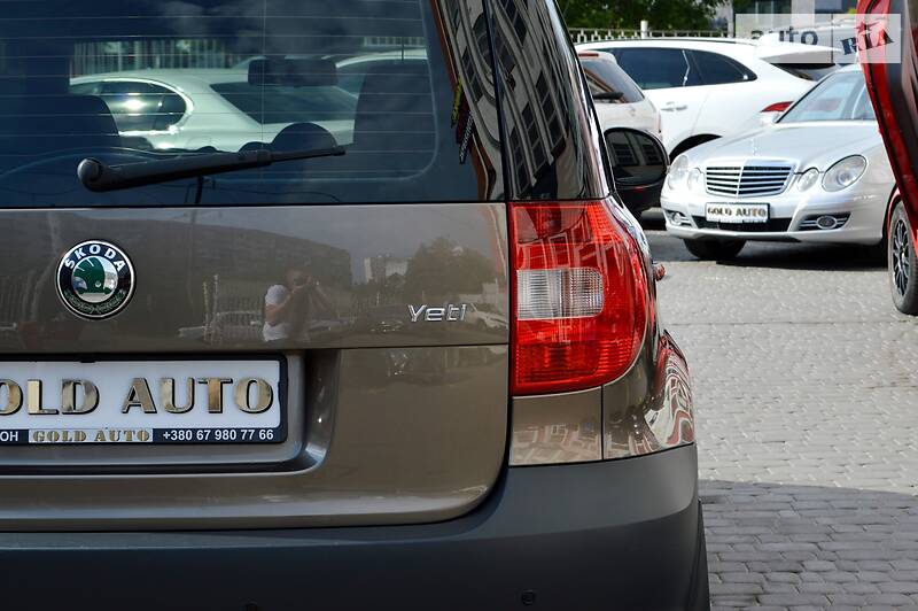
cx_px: 459
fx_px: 2102
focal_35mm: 82
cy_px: 306
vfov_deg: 16.5
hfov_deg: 24.6
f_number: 8
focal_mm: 55
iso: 100
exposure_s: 1/250
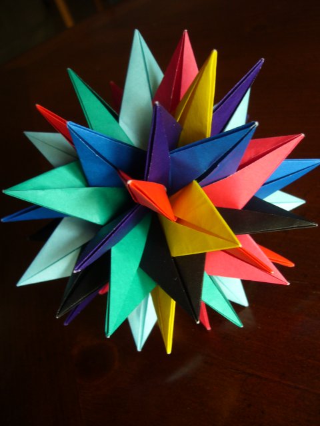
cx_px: 160
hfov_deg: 40.7
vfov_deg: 52.6
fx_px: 431
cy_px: 213
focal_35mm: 35
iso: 100
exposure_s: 1/20
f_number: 2.8
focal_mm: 5.8
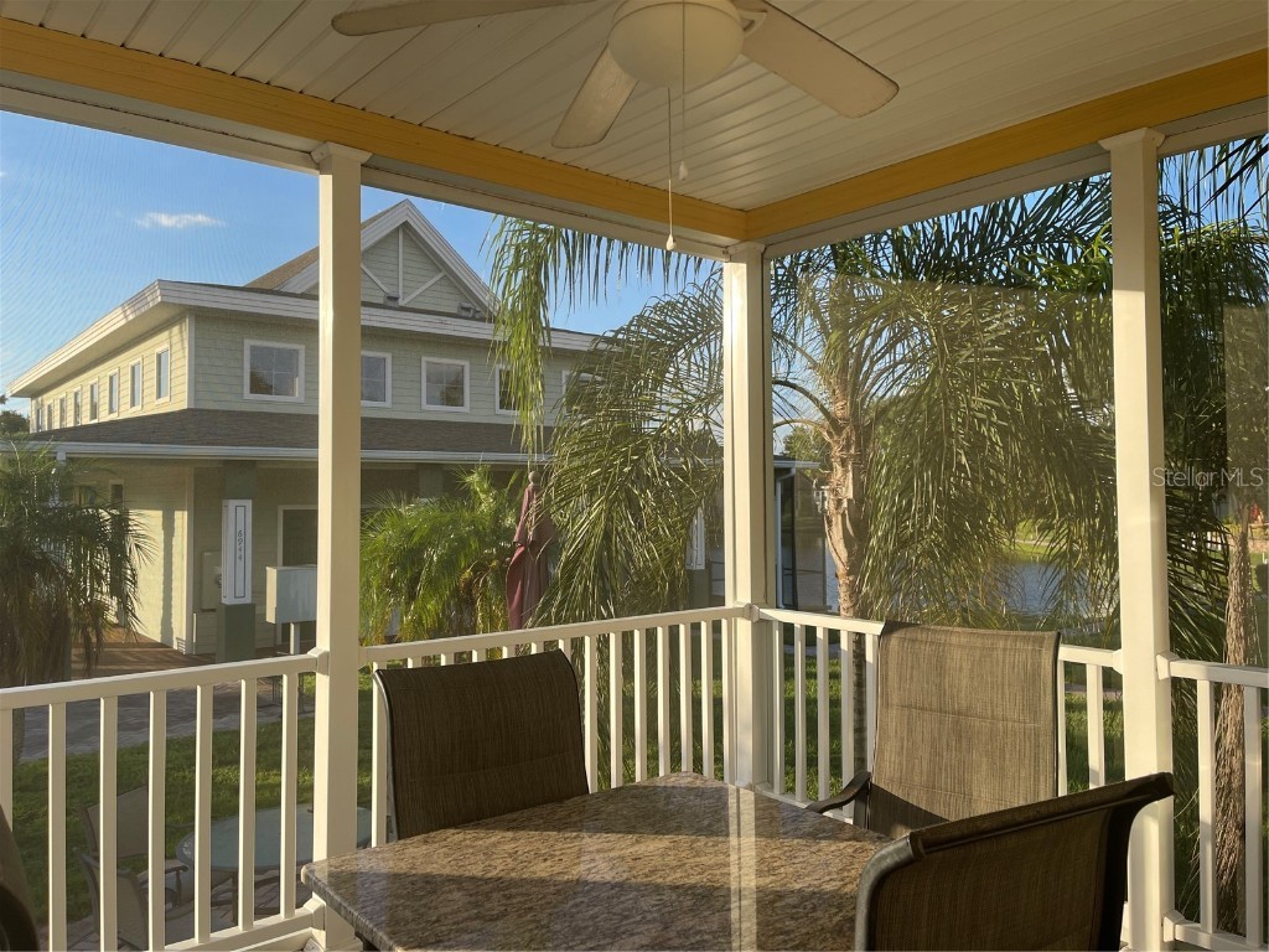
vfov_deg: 54.9
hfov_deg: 69.4
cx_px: 634
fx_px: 916
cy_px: 476
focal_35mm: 25
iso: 32
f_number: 1.6
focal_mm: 5.1
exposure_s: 1/1003
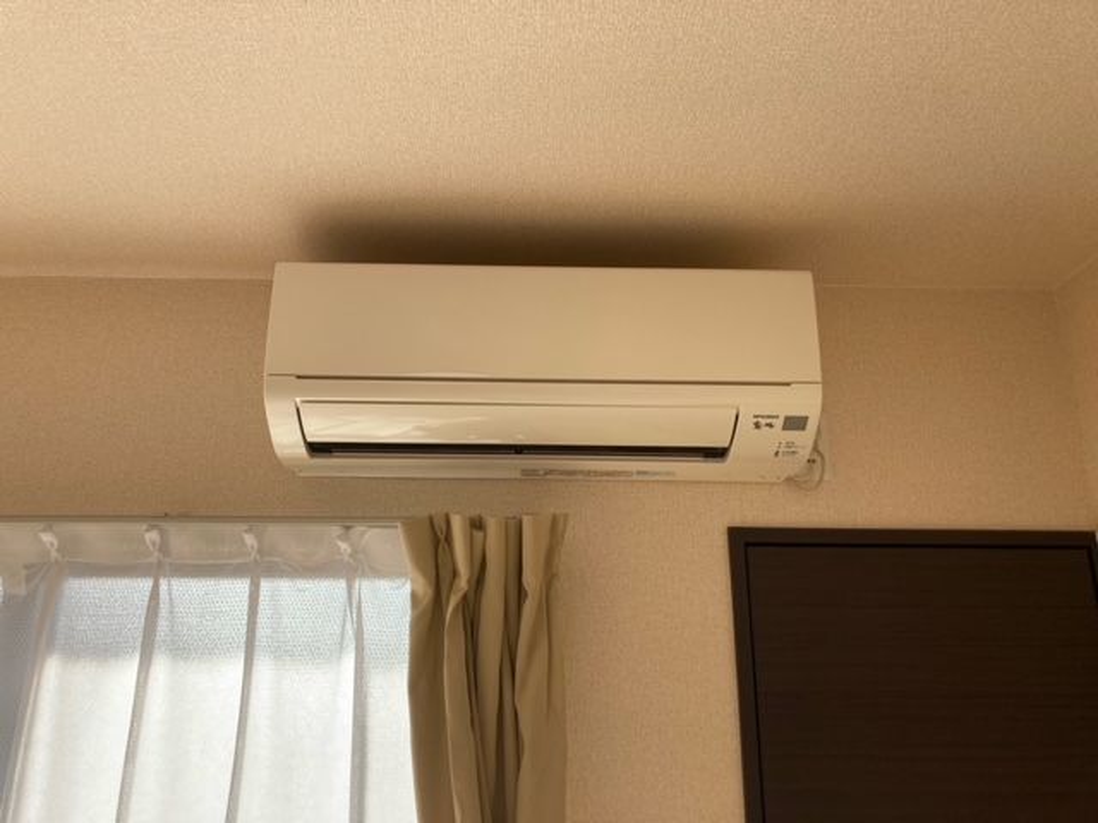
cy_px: 412
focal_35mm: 28
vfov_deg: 49.7
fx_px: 888
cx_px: 549
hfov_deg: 63.4
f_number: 1.8
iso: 20
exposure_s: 1/229
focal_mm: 3.99
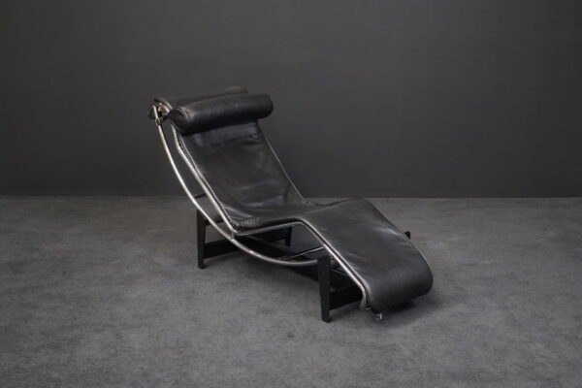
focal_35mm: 49
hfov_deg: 40.3
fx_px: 792
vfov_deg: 27.5
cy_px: 194
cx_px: 291
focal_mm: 49
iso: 5000
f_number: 8
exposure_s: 1/125
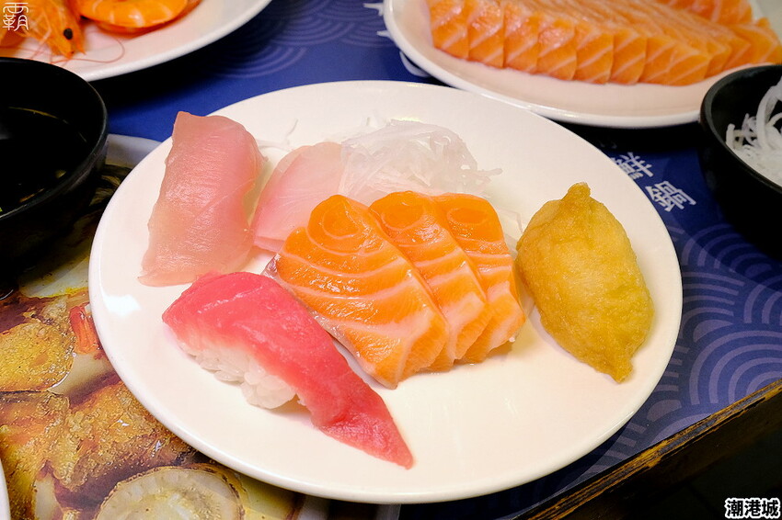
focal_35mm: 27
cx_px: 391
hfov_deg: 67.4
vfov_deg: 47.9
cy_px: 260
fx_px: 586
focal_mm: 18
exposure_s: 1/60
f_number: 7.1
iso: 1000
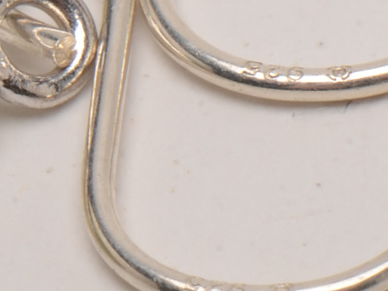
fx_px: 6483
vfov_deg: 2.6
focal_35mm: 578
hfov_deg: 3.4
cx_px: 83
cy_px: 36
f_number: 29
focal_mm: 85
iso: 100
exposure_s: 1/160
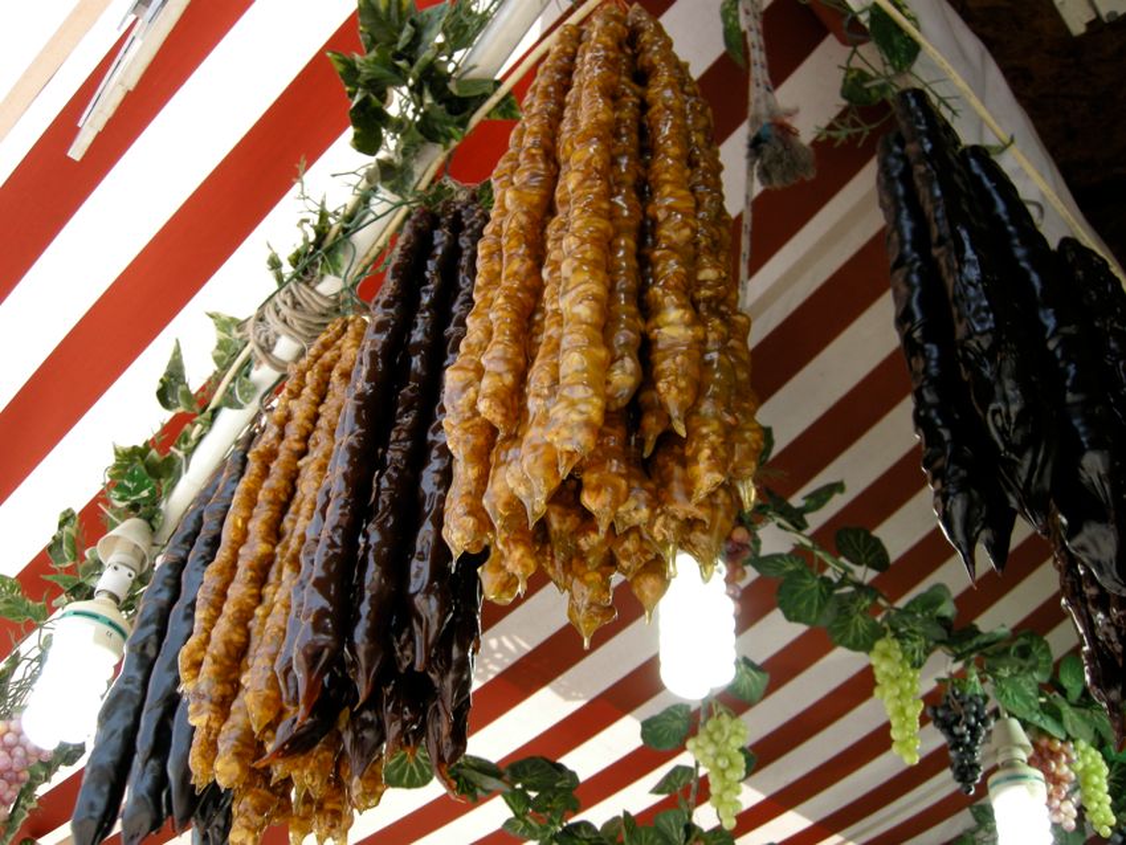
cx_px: 563
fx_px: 1139
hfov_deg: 52.6
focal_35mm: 35
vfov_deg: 40.7
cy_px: 422
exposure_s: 1/106
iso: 64
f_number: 3
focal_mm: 7.5
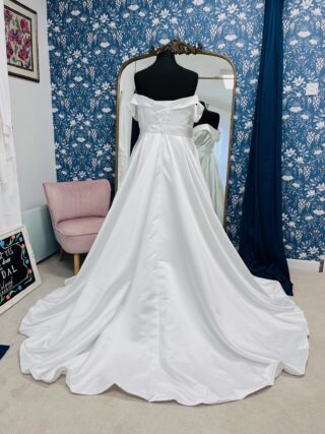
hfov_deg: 53.0
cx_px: 162
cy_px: 217
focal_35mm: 26
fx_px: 326
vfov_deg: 67.3
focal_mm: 5.1
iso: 40
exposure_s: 1/100
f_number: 1.6
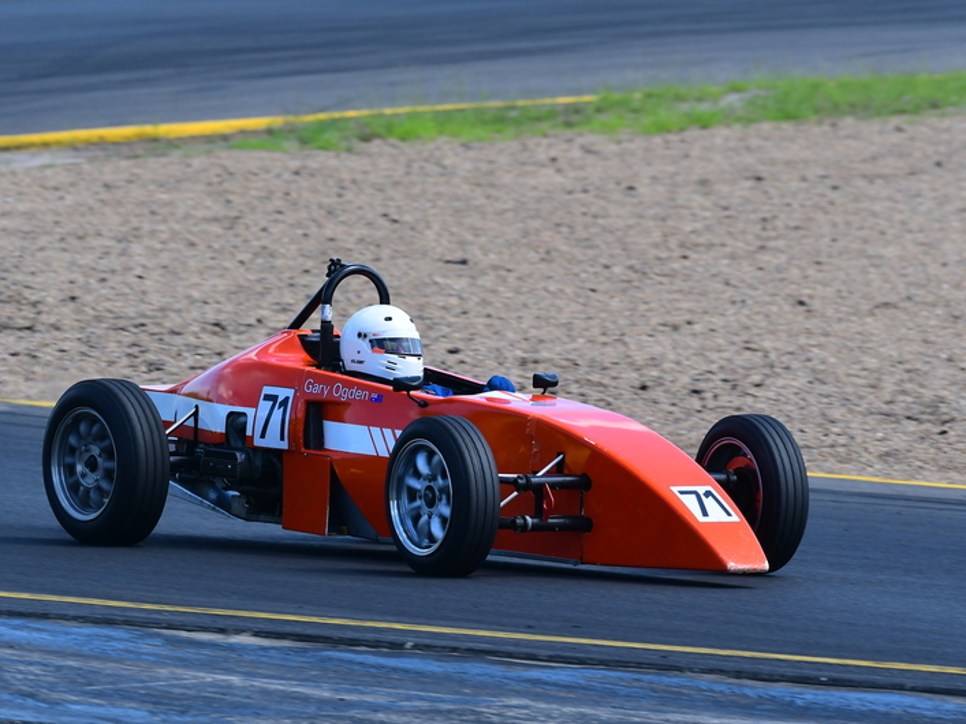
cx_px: 473
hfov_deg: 3.2
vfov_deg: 2.4
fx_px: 17299
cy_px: 361
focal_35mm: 620
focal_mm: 380
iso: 500
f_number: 8
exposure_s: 1/640
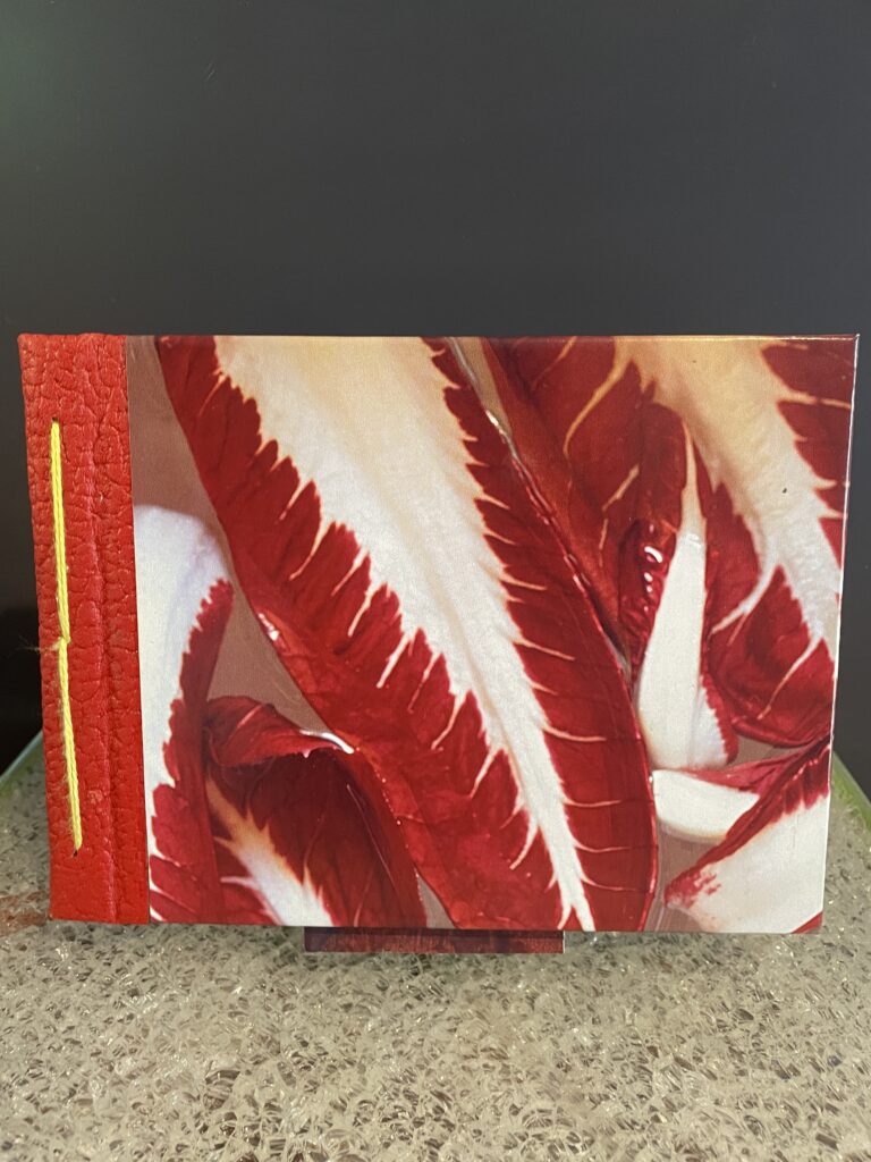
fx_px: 872
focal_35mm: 26
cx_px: 436
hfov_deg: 53.1
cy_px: 581
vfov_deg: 67.3
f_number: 1.6
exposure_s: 1/50
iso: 400
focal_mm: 4.2
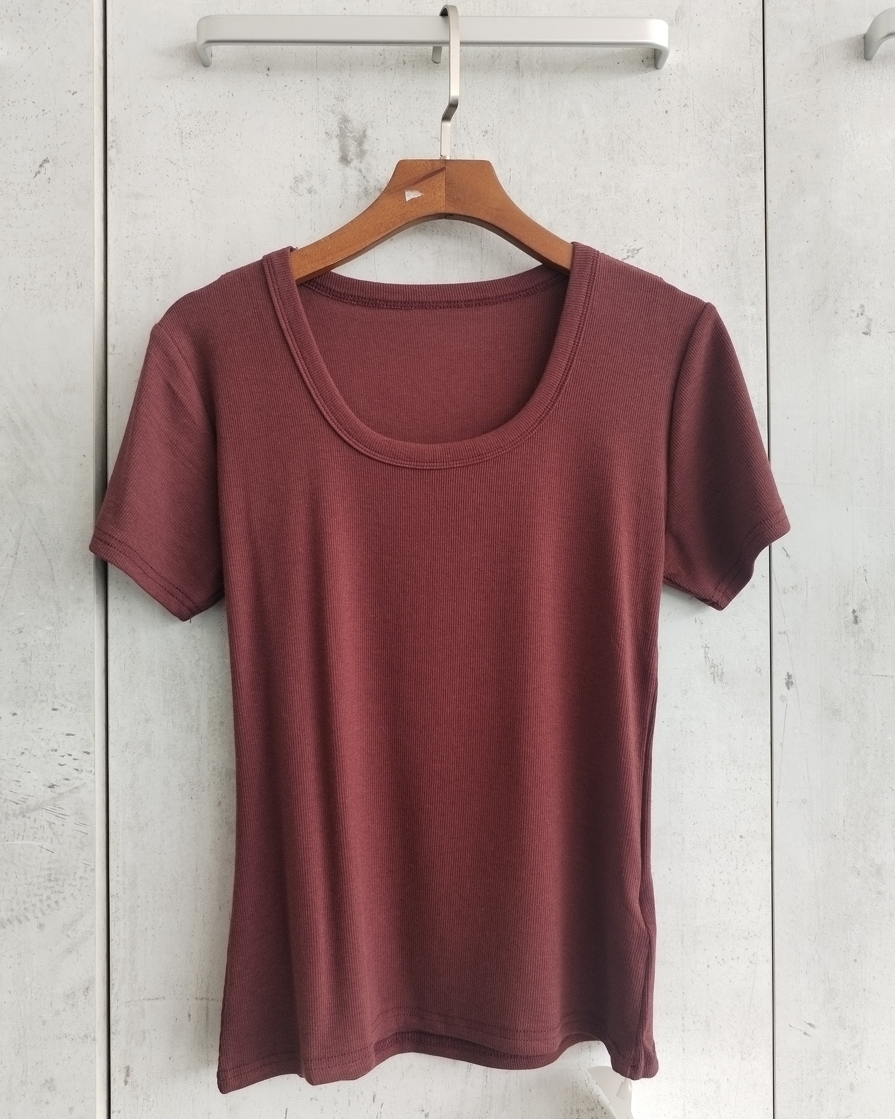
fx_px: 1026
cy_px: 582
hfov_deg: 47.1
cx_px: 451
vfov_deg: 57.2
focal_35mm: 31
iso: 199
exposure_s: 1/100
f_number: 1.8
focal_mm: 4.75
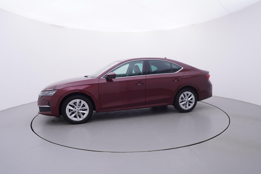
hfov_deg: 77.3
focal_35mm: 22
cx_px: 130
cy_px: 87
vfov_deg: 56.2
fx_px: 163
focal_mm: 15
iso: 200
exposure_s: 1/80
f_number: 5
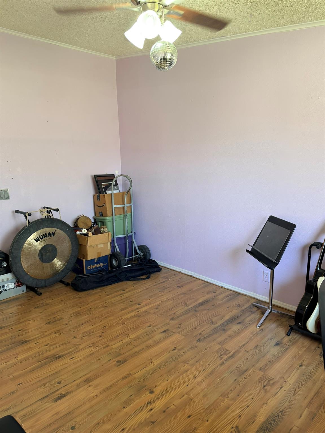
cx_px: 162
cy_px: 216
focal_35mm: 24
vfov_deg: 71.6
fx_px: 300
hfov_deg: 56.8
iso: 160
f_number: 1.78
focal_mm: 6.76
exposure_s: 1/60
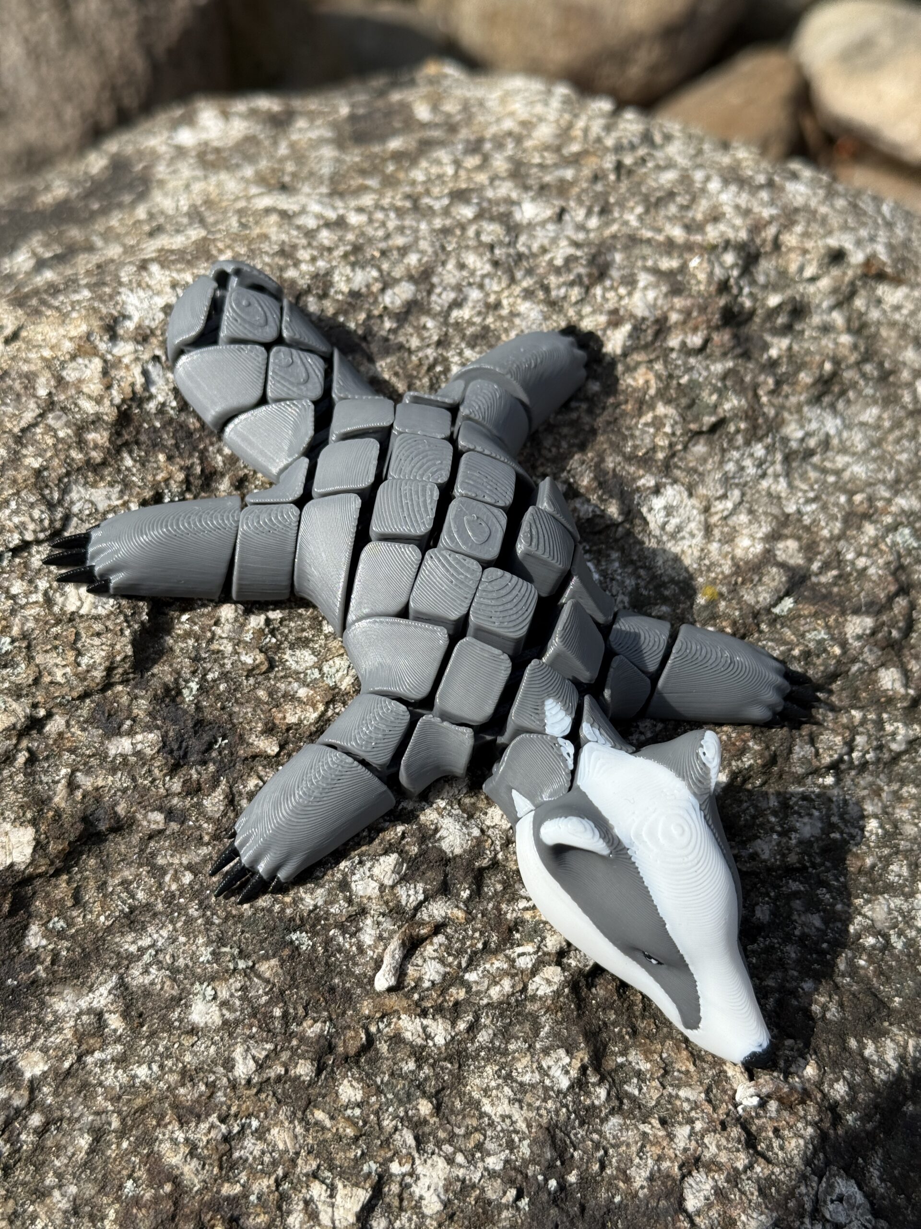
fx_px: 1703
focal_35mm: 48
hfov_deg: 30.3
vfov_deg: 39.7
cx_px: 460
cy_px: 614
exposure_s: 1/3226
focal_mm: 6.76
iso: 64
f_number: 1.78
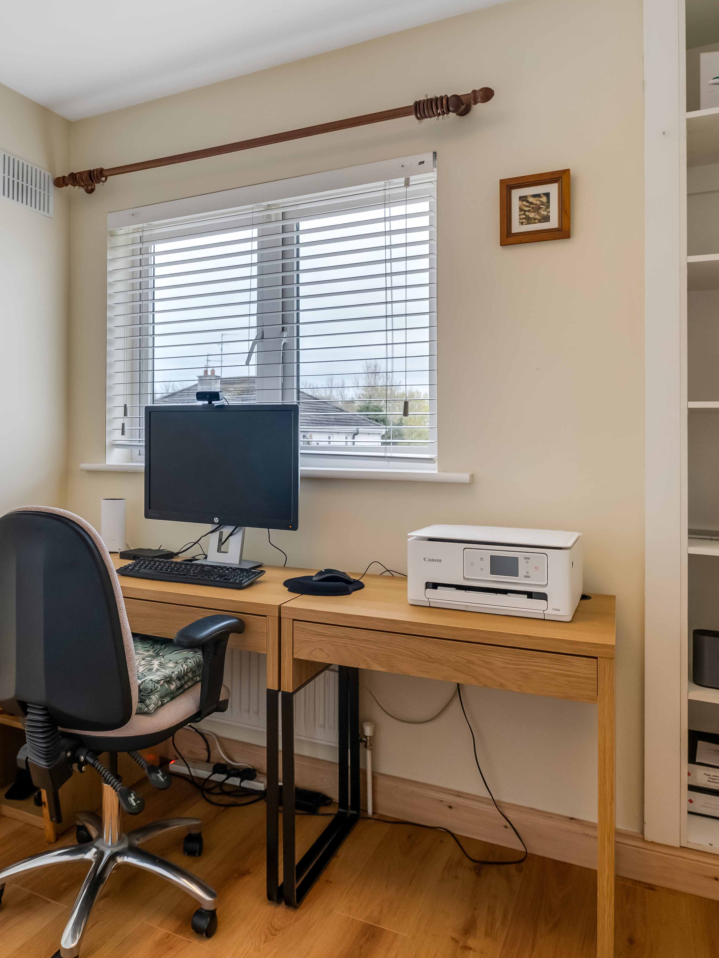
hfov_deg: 54.0
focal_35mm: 25
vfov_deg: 69.4
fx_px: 692
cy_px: 482
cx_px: 255
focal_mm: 17
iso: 640
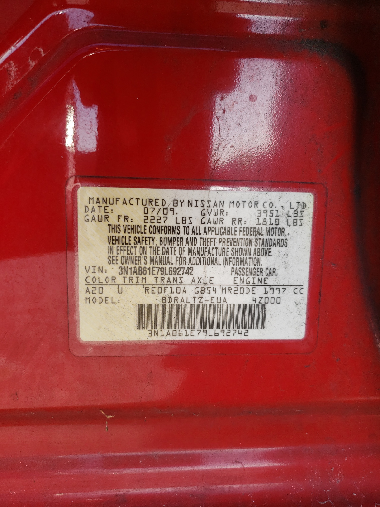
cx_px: 190
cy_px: 254
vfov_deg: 67.3
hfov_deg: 53.1
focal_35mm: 26
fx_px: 381
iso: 50
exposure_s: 1/263
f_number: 1.5
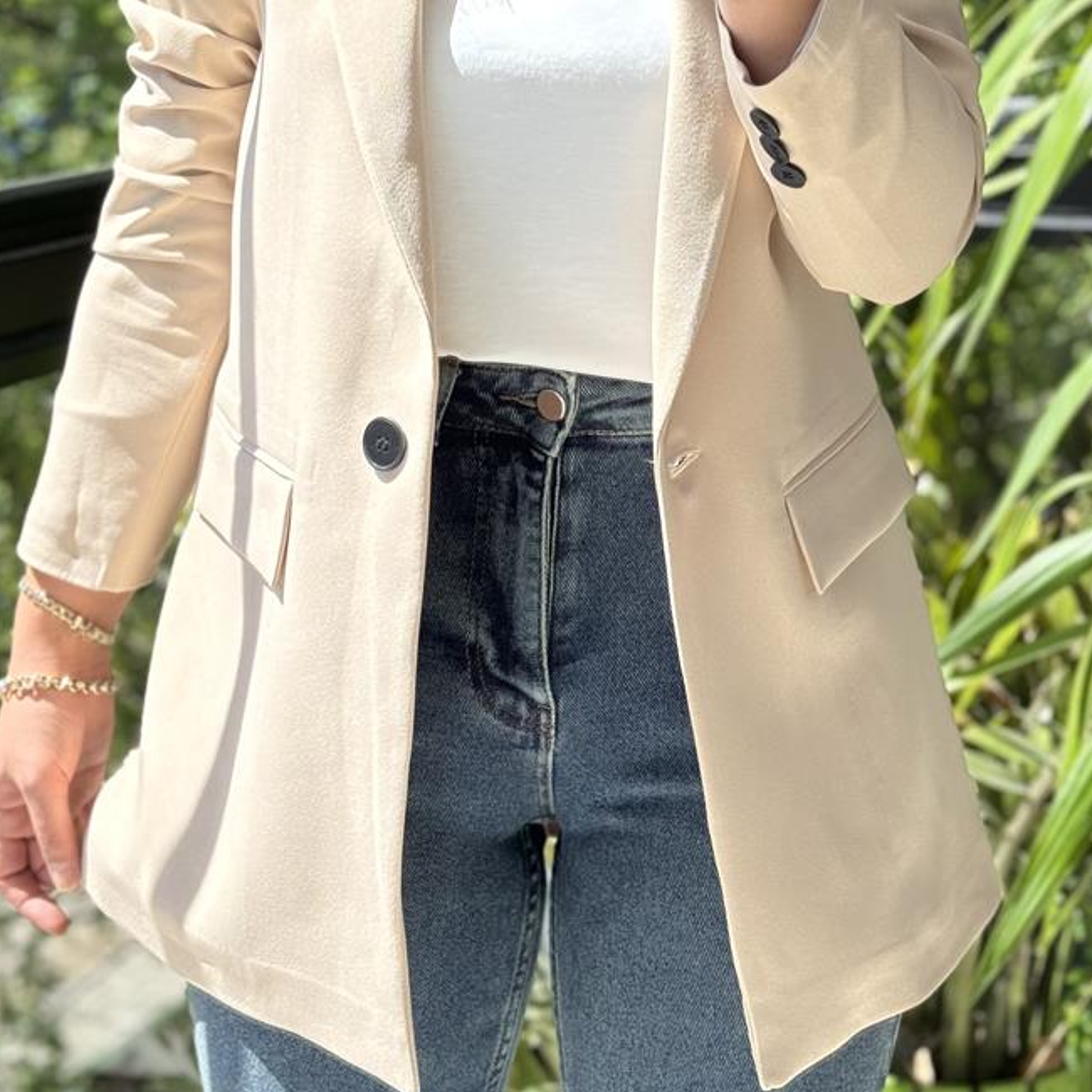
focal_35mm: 87
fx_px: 3105
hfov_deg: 19.9
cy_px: 125
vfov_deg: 19.6
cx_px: 640
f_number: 1.78
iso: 64
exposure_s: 1/454
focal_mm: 6.76
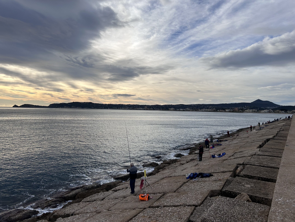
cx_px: 148
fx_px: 222
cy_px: 111
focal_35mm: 26
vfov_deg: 53.1
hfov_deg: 67.3
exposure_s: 1/6993
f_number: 1.5
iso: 50
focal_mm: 5.7
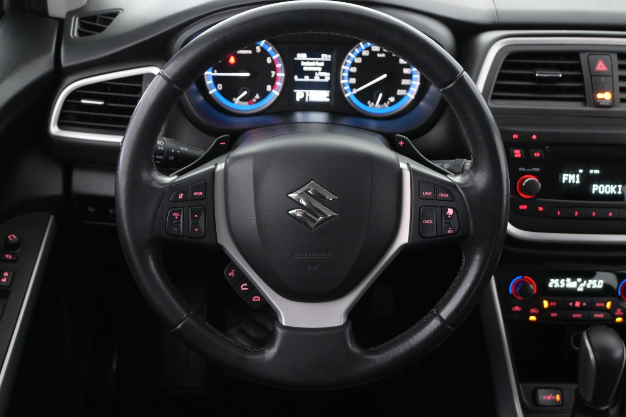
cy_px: 208
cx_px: 313
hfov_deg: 47.2
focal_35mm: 41
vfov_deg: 32.4
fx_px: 717
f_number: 4.5
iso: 3600
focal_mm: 27.5
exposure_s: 1/40
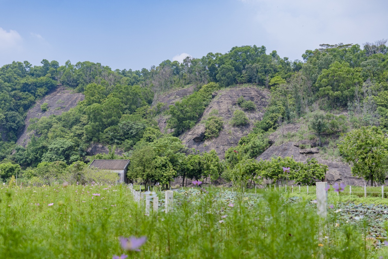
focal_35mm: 34
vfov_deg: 38.4
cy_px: 130
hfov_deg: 55.1
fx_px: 372
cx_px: 194
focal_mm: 23
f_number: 2.8
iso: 100
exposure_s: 1/1667
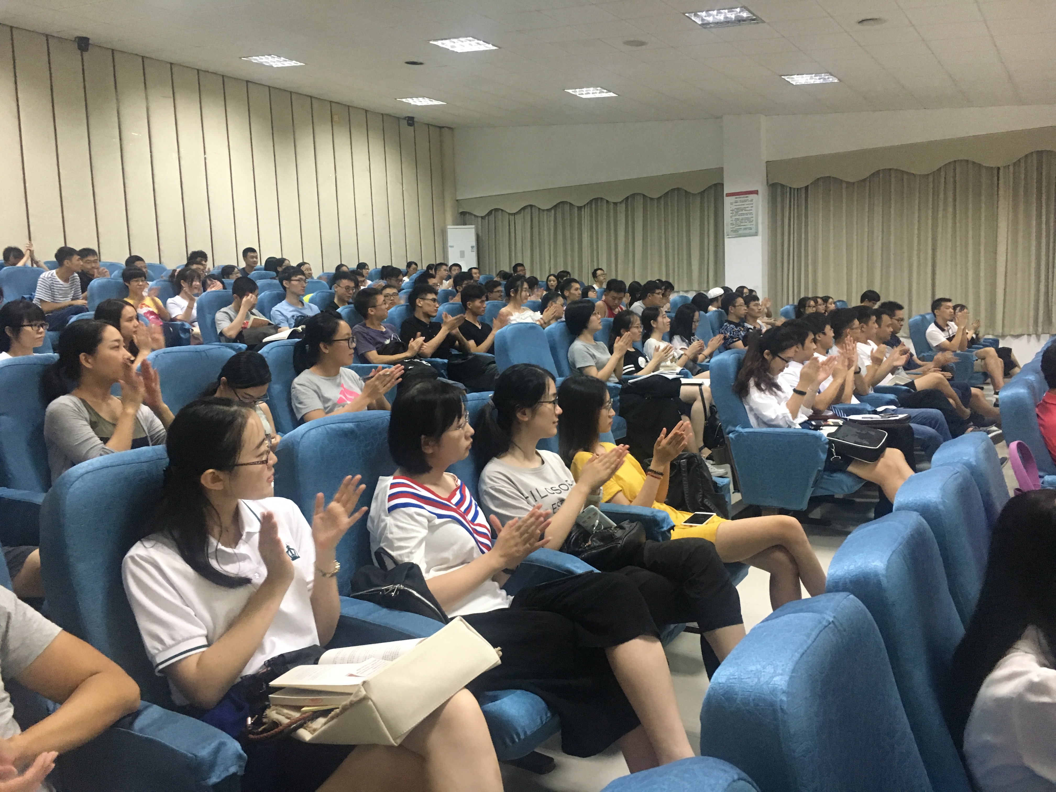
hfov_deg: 61.7
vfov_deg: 48.2
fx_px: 885
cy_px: 396
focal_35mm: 29
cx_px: 528
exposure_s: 1/17
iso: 200
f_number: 2.2
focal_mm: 4.15
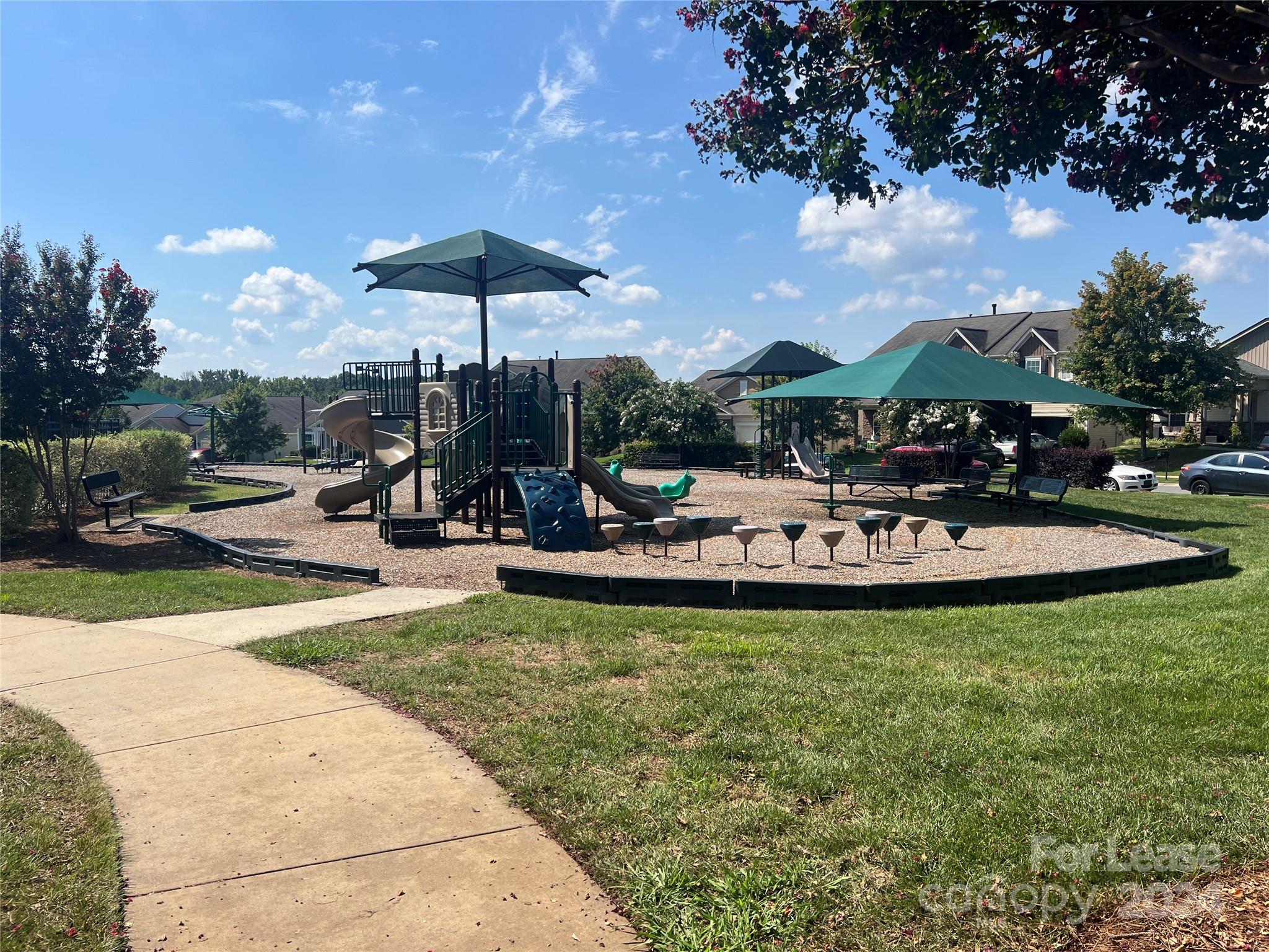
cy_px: 476
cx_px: 634
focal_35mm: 26
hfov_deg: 67.3
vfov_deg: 53.1
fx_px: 953
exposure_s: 1/5076
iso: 50
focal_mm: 5.7
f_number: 1.5
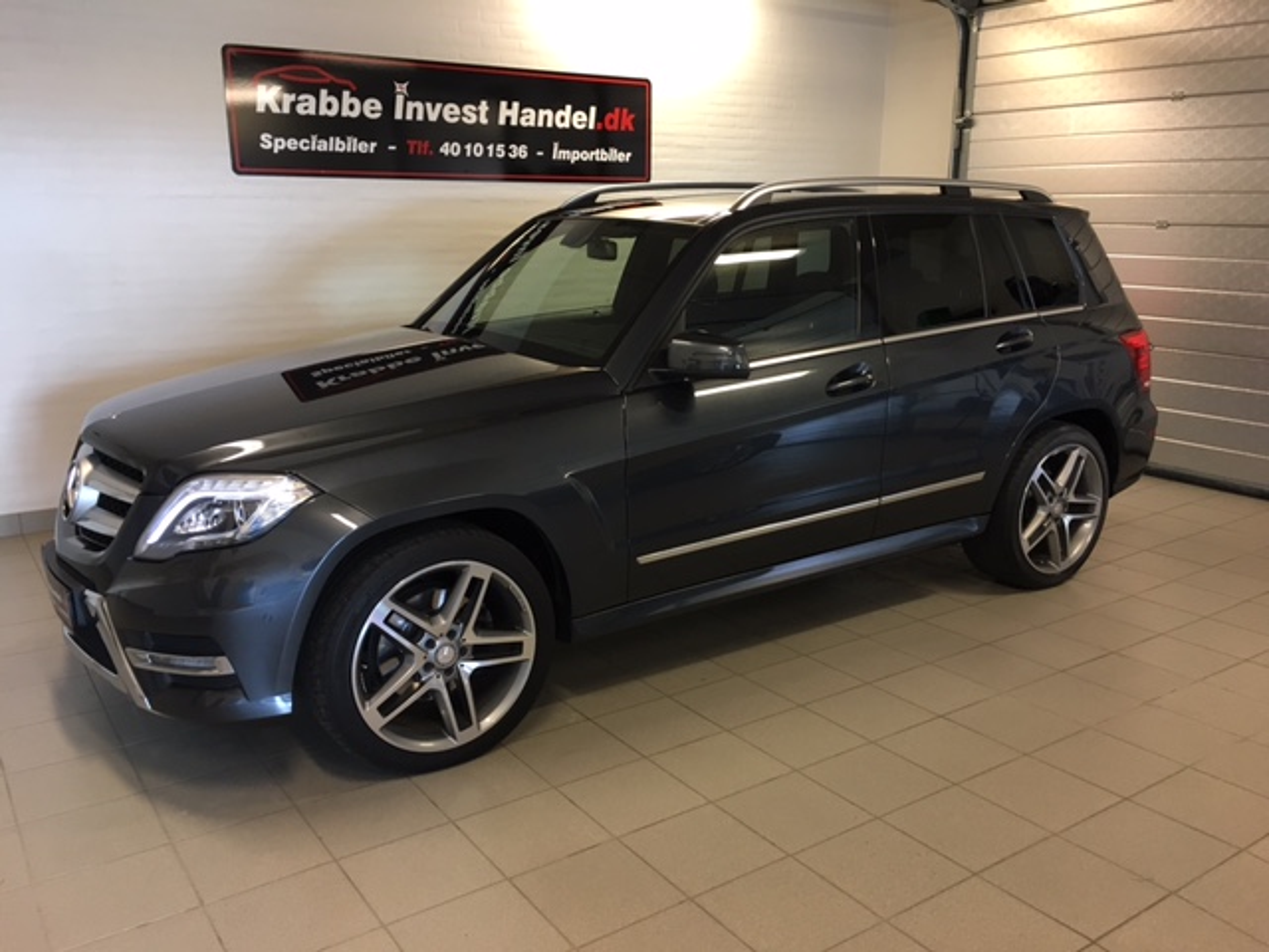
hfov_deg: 61.7
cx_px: 634
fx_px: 1063
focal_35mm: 29
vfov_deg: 48.2
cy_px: 476
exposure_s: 1/33
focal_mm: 4.15
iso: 100
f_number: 2.2
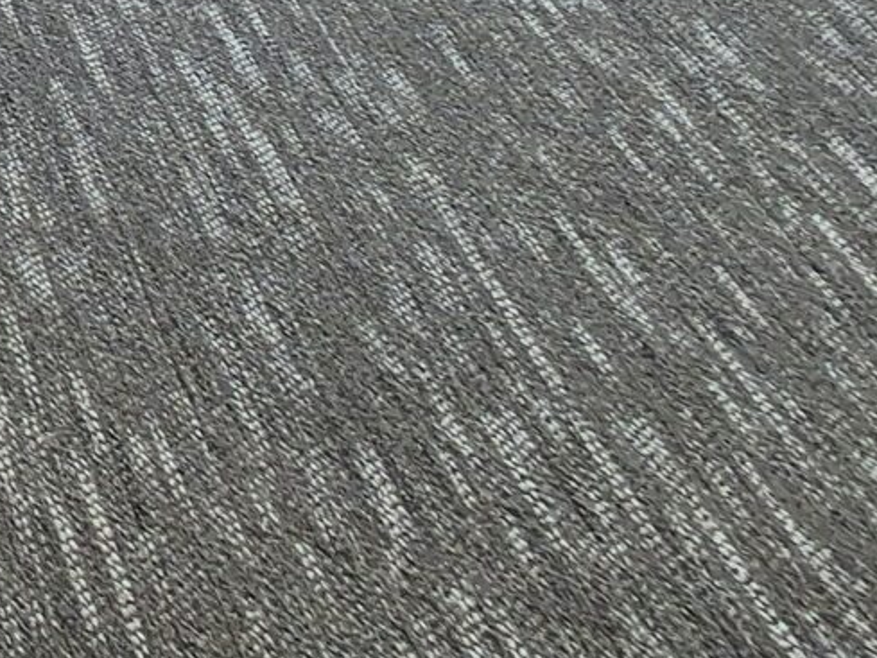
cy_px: -1052
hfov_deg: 15.2
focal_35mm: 68
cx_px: -1232
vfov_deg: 13.4
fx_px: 1723
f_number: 2.2
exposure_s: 1/100
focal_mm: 2.2
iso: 80
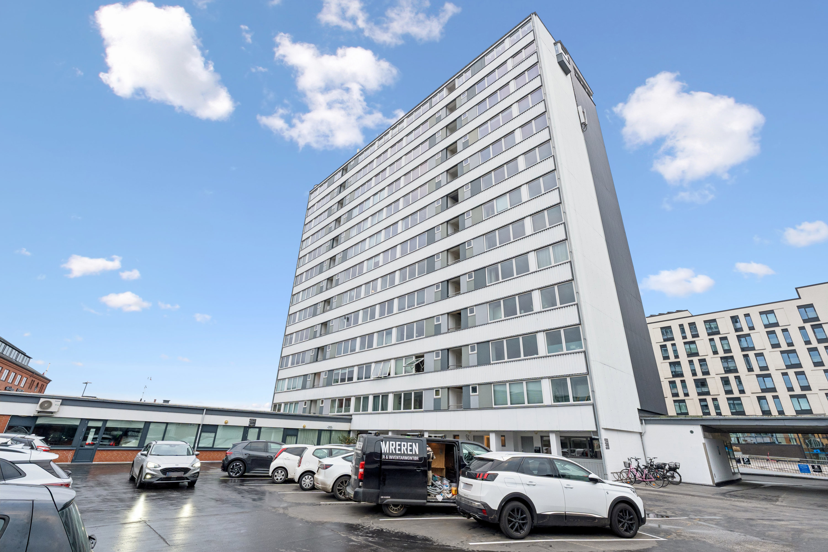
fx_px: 368
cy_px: 276
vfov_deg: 73.7
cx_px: 414
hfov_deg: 96.7
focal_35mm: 16
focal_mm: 16
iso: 800
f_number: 9
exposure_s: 1/125
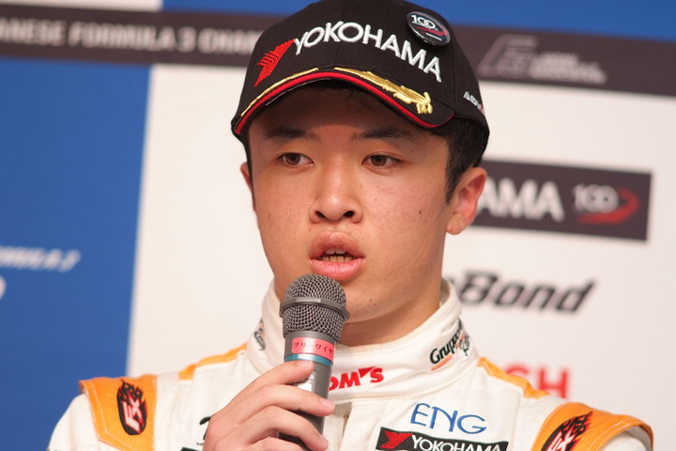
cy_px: 226
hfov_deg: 7.6
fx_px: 5070
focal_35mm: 270
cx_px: 338
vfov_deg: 5.1
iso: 400
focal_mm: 180
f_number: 2.8
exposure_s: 1/250
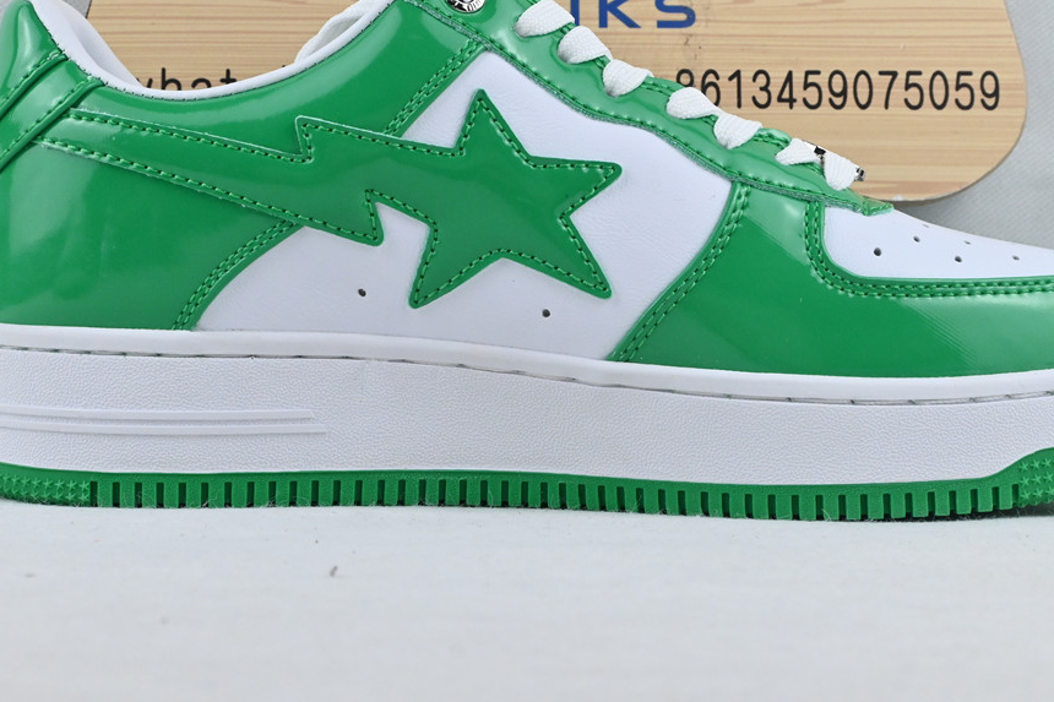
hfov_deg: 29.6
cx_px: 534
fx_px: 1992
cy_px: 277
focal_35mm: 68
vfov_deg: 20.0
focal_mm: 32.5
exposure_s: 1/200
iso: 1000
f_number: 10
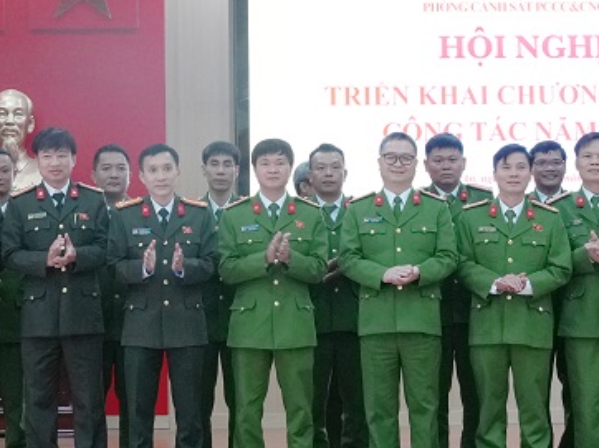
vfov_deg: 15.0
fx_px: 1695
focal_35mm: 98
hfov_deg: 20.0
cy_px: 116
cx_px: 208
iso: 1600
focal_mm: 24
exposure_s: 1/80
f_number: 5
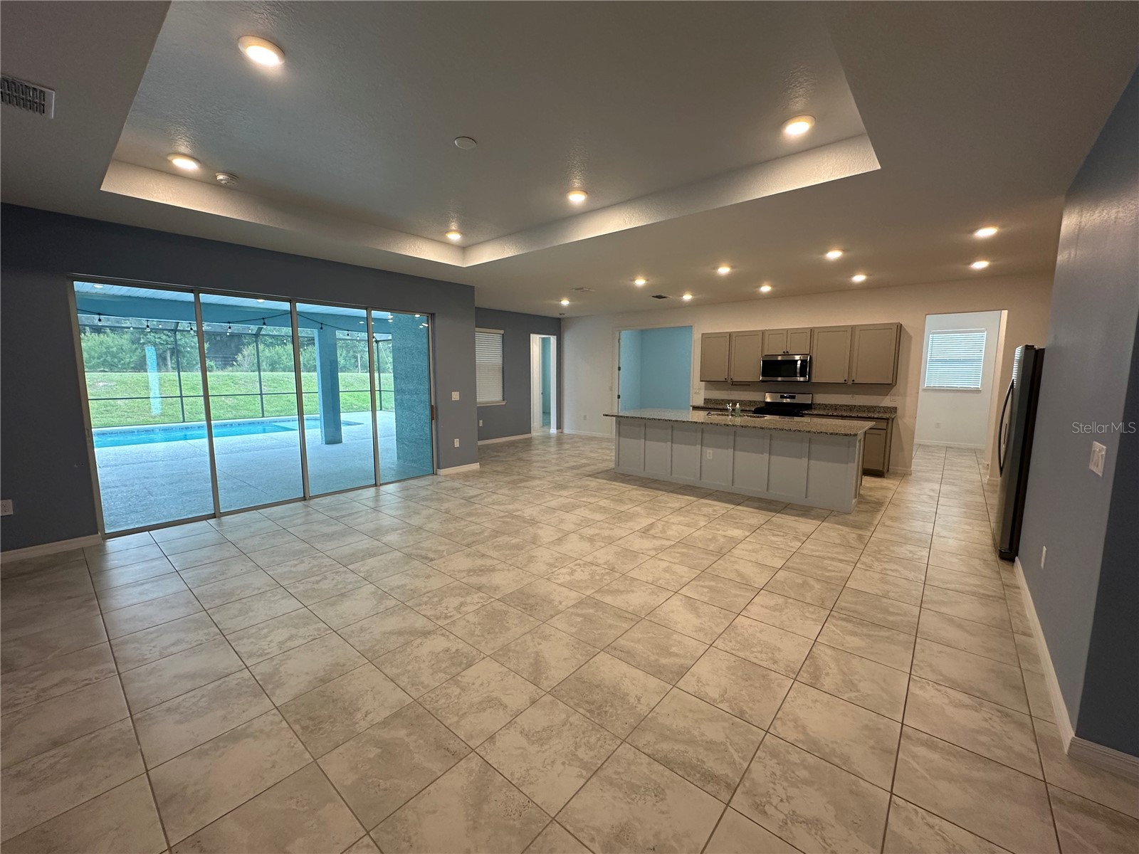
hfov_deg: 102.1
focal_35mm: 14
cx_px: 570
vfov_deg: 85.7
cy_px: 427
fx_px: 461
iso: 200
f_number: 2.2
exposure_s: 1/120
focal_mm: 2.22
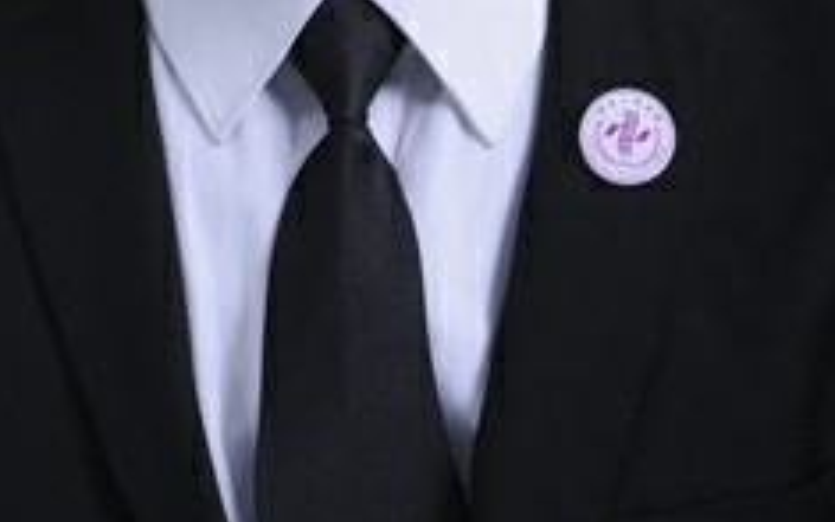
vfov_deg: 5.2
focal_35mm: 249
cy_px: -229
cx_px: 355
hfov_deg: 8.4
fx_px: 5667
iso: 160
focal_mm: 85
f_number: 5.6
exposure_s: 1/125
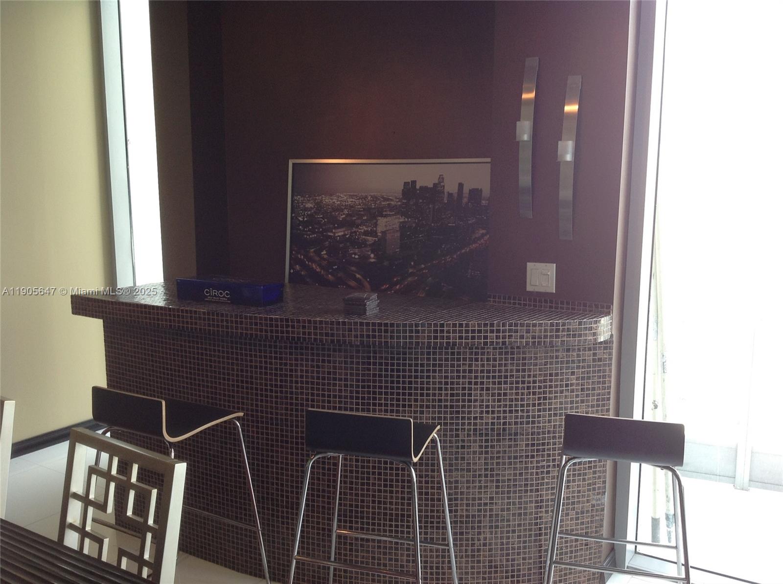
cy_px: 292
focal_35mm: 35
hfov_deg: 52.7
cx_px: 392
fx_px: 790
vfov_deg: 40.6
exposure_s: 1/60
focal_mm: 4.28
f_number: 2.4
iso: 50
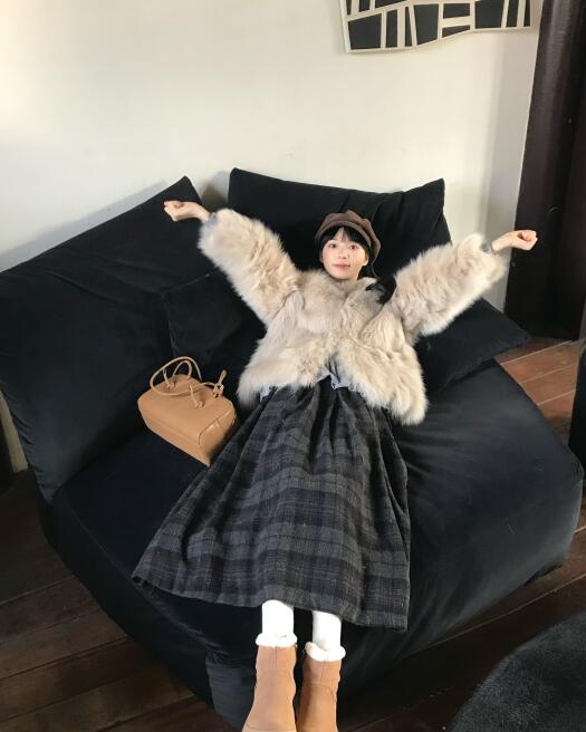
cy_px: 365
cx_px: 292
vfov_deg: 58.8
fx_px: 650
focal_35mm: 30
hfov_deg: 48.5
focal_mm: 3.99
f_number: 1.8
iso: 64
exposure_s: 1/17
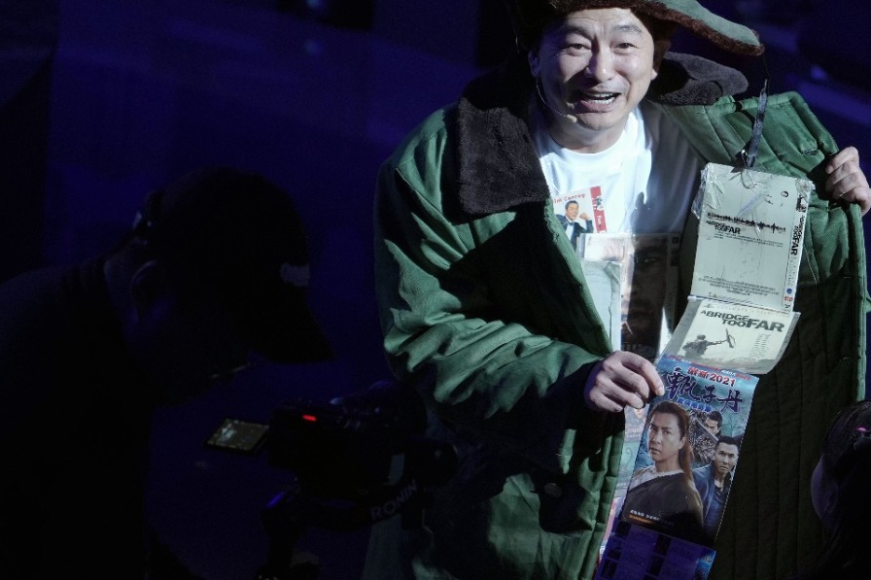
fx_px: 3967
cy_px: 188
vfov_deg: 8.4
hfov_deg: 12.5
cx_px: 596
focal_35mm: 164
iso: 1250
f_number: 4
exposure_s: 1/800
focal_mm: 105
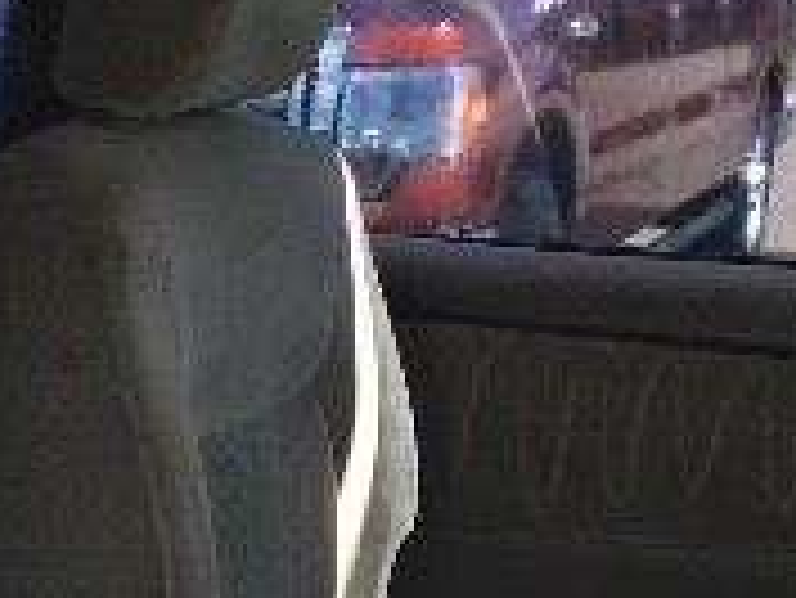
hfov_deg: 18.1
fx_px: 2416
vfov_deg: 13.3
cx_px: -40
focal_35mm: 105
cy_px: 904
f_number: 2.2
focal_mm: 4.15
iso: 25
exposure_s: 1/120
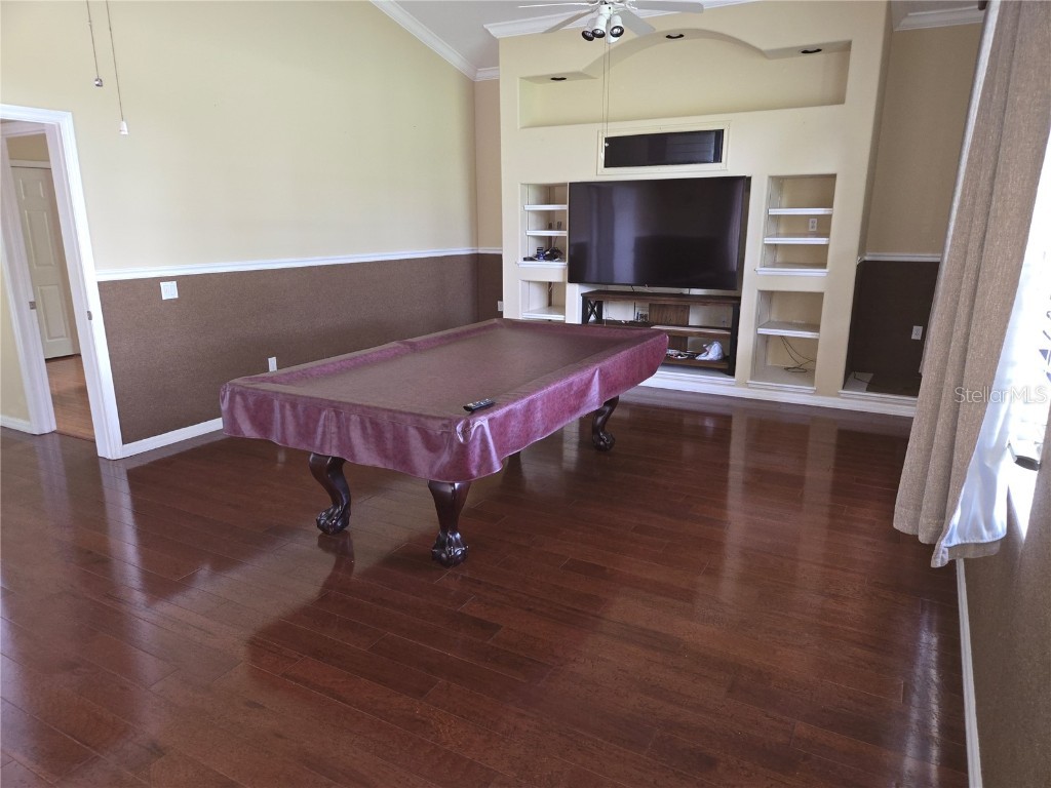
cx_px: 526
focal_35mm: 23
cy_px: 394
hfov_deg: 73.9
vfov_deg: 58.9
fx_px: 698
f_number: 1.8
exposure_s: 1/12
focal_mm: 5.4
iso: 200
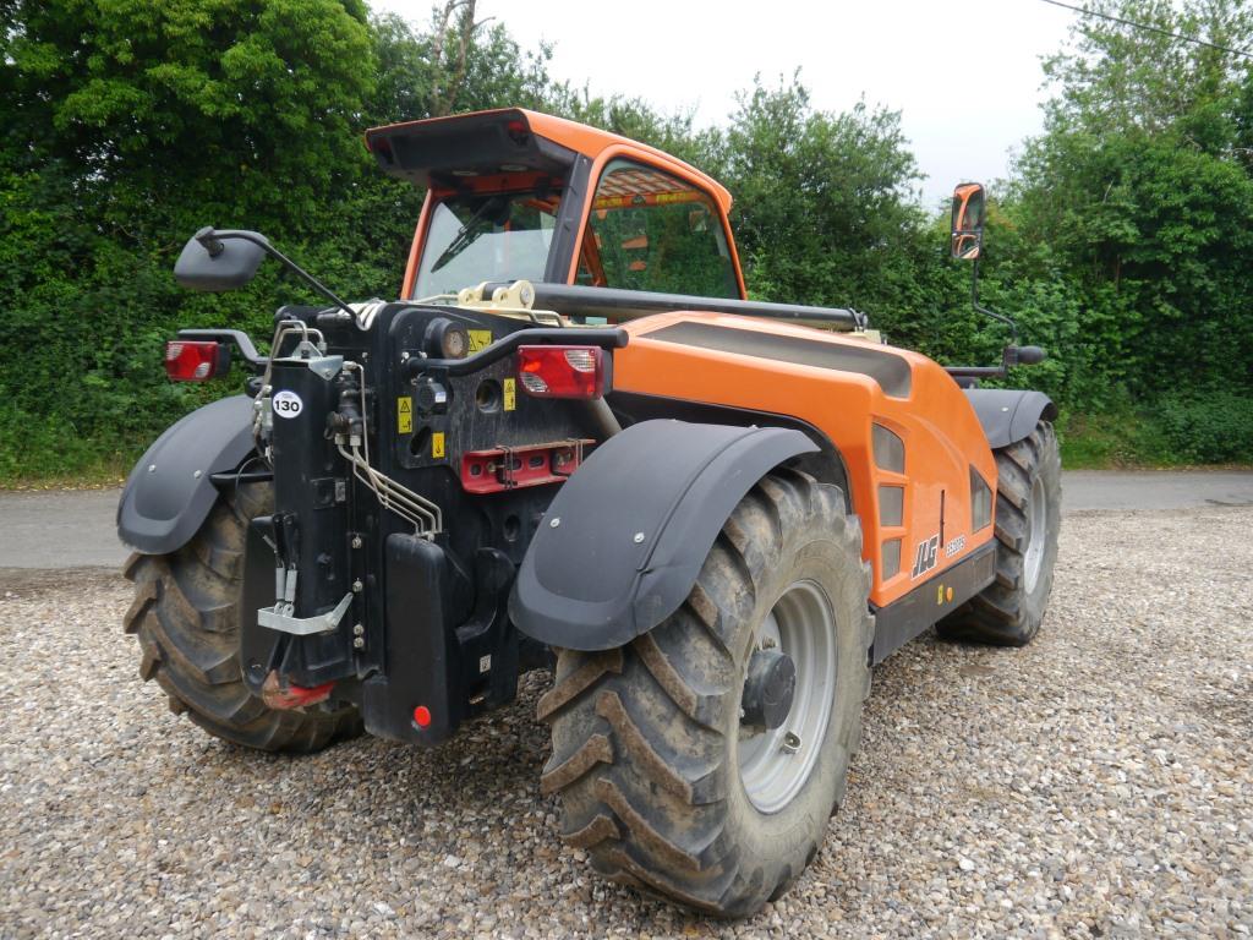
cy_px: 470
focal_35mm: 28
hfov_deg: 63.4
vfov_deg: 49.7
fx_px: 1014
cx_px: 626
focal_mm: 14
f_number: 4.5
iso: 160
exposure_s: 1/160
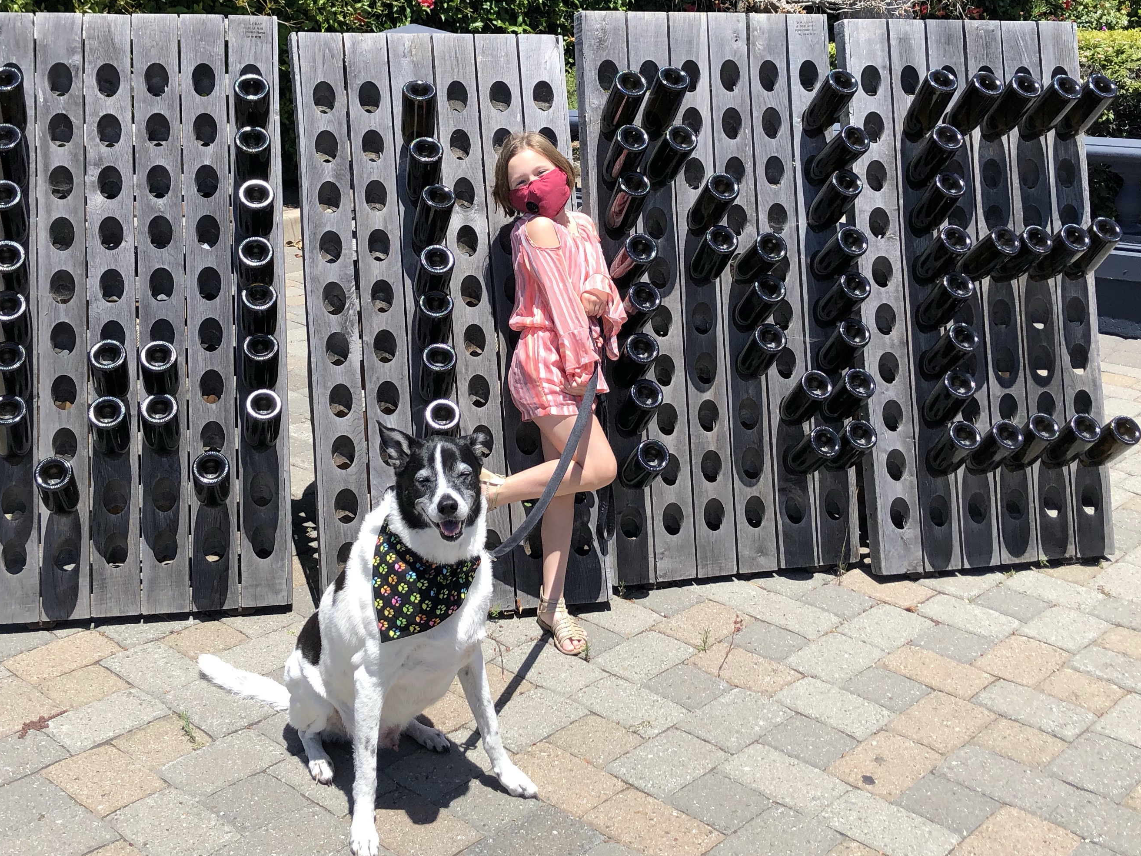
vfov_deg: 33.3
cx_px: 524
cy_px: 293
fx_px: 1417
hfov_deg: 43.8
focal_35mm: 43
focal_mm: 3.99
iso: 20
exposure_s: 1/1312
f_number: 1.8
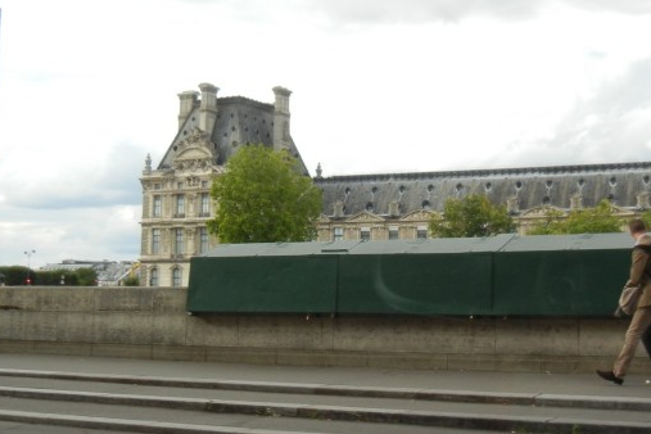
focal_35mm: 63
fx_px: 1139
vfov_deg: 21.6
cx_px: 297
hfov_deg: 31.9
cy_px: 181
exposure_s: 1/400
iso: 160
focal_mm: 5.4
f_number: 3.5
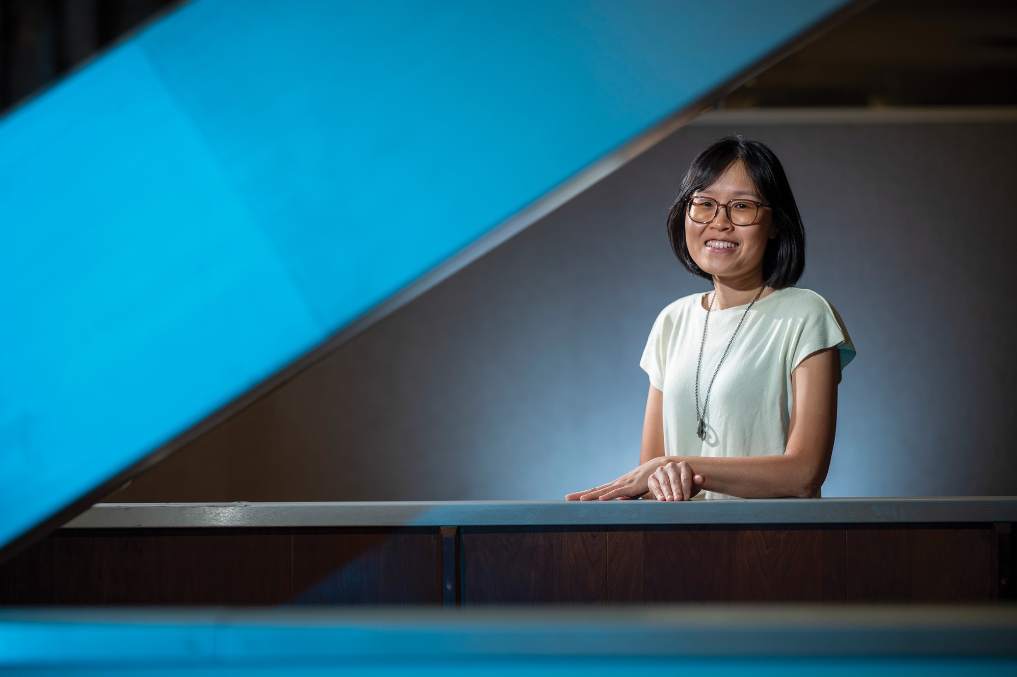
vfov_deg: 9.4
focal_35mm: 145
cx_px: 508
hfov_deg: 14.2
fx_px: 4093
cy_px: 338
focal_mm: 145
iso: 200
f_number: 2.8
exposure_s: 1/160
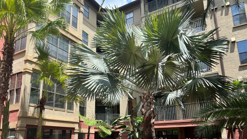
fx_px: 190
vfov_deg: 39.7
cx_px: 125
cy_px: 94
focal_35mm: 29
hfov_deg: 66.1
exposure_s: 1/1621
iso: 50
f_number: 1.5
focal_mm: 5.7
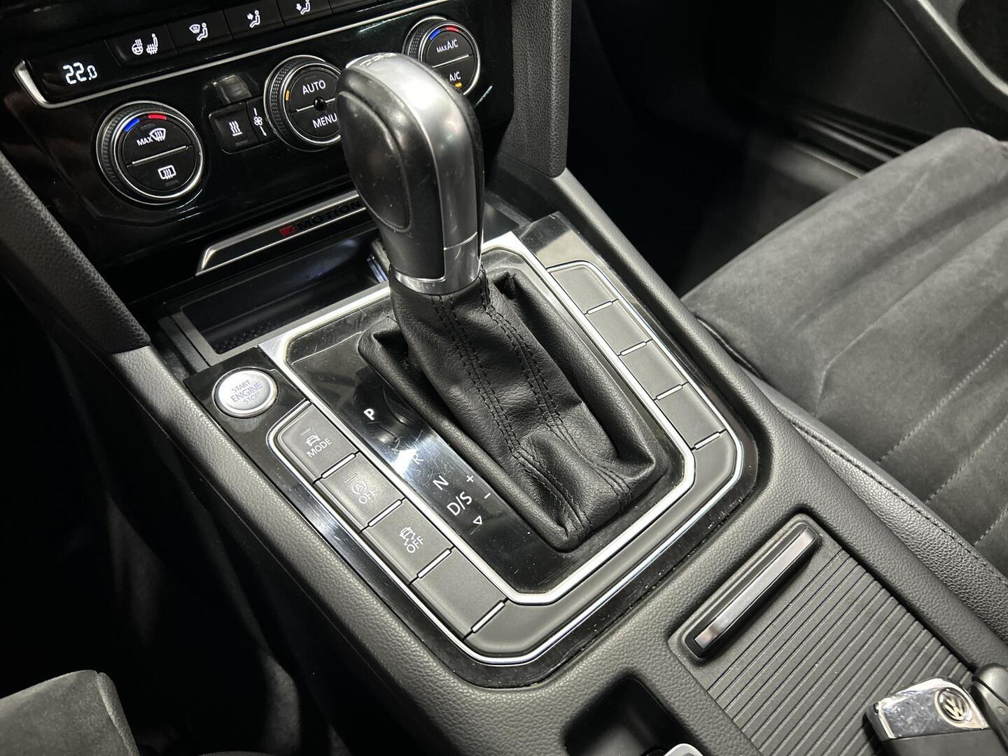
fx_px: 757
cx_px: 504
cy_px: 378
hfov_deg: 67.3
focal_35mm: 26
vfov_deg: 53.1
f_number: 1.5
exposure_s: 1/55
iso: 500
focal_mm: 5.7
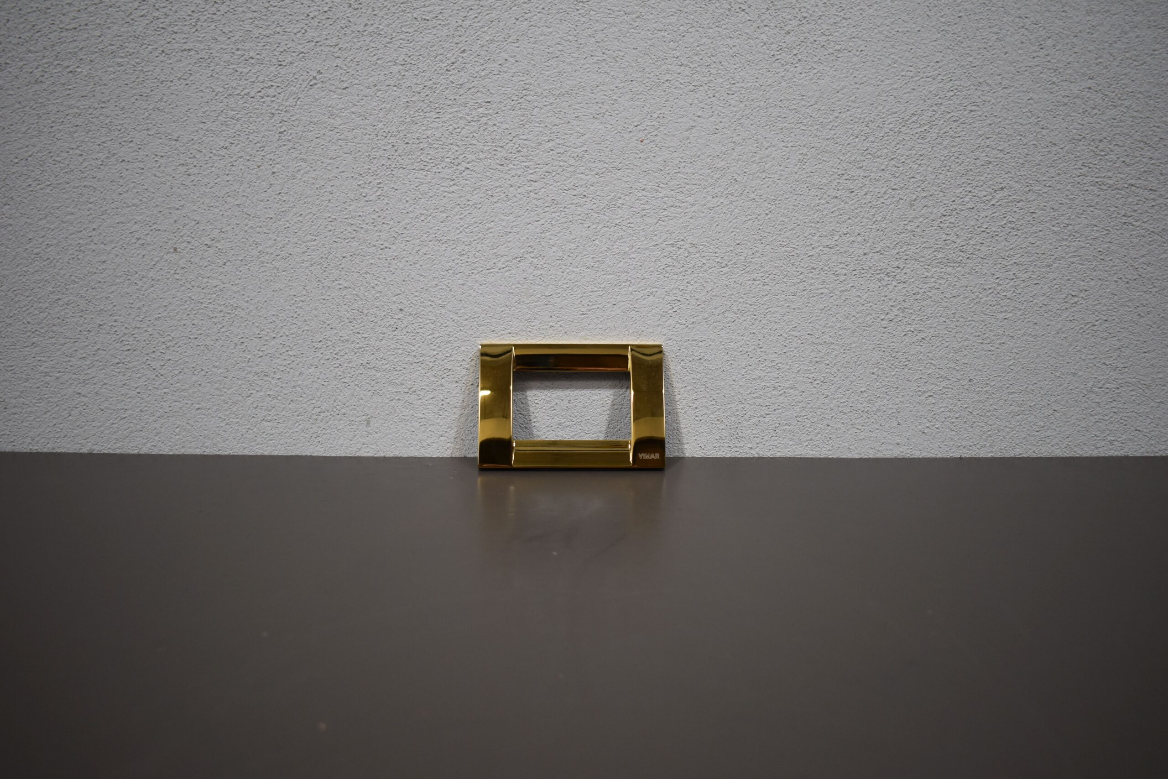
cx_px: 584
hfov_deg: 57.2
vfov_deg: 40.0
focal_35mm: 33
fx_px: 1071
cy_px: 390
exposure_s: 1/250
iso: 450
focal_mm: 22
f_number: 3.8
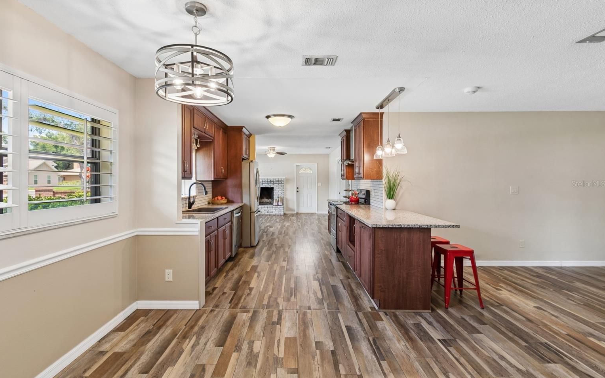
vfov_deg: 71.2
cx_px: 290
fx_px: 264
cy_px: 184
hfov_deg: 97.8
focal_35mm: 16
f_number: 7.1
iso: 100
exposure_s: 1/10
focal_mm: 10
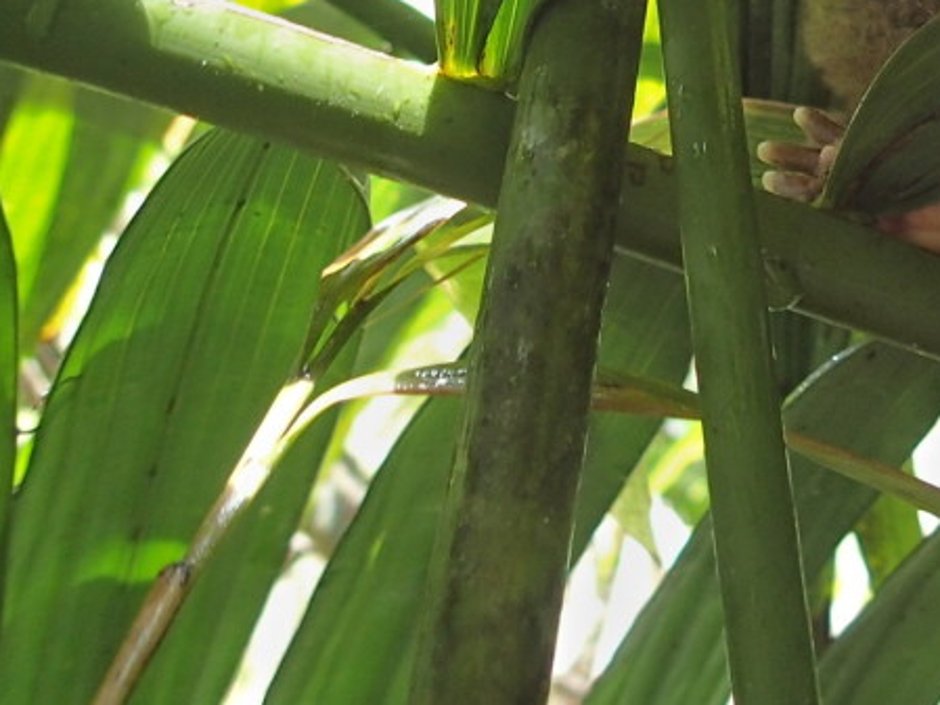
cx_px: 1036
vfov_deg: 24.1
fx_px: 1548
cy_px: -59
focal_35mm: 57
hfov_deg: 30.2
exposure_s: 1/30
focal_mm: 4.5
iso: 250
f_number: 2
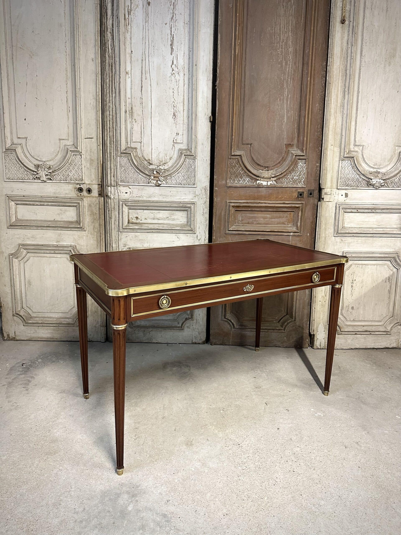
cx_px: 200
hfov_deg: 56.8
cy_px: 268
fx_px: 371
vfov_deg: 71.6
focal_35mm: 24
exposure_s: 1/50
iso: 320
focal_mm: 6.86
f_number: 1.78
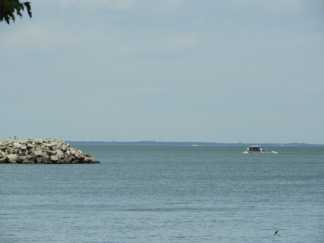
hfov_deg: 6.6
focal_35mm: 300
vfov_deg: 5.0
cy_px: 122
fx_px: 2808
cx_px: 162
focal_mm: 53.7
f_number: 5.5
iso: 100
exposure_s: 1/800
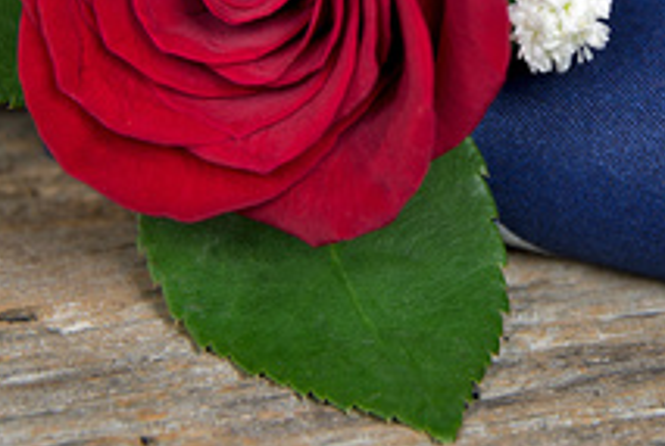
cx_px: 593
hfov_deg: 4.9
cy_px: 14
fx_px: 7812
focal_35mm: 422
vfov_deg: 3.3
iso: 100
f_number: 6.3
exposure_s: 1/30
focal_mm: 150
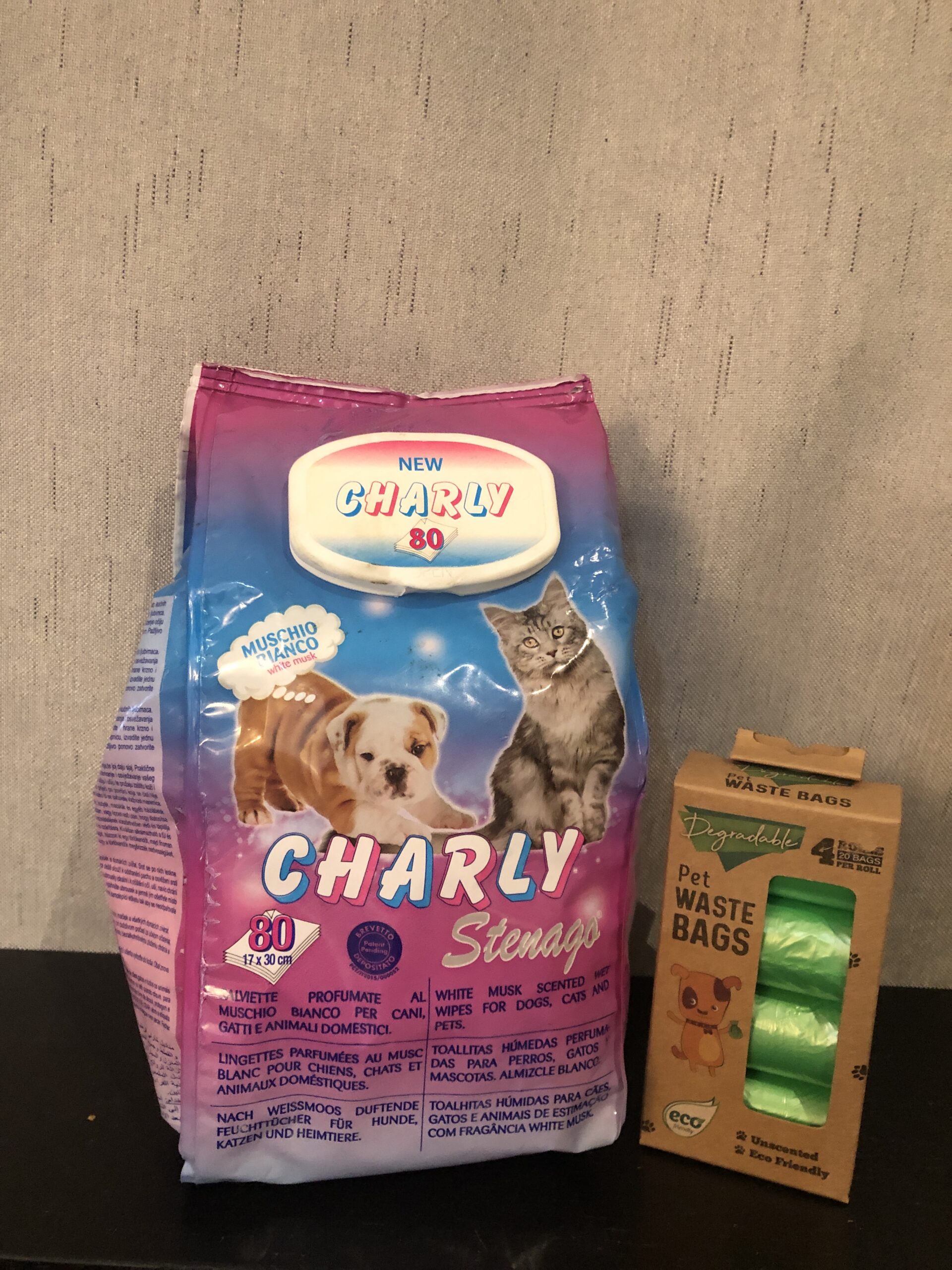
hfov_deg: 49.7
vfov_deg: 63.4
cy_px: 635
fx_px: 1027
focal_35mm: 28
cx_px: 476
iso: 80
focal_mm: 4
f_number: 1.8
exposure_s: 1/6
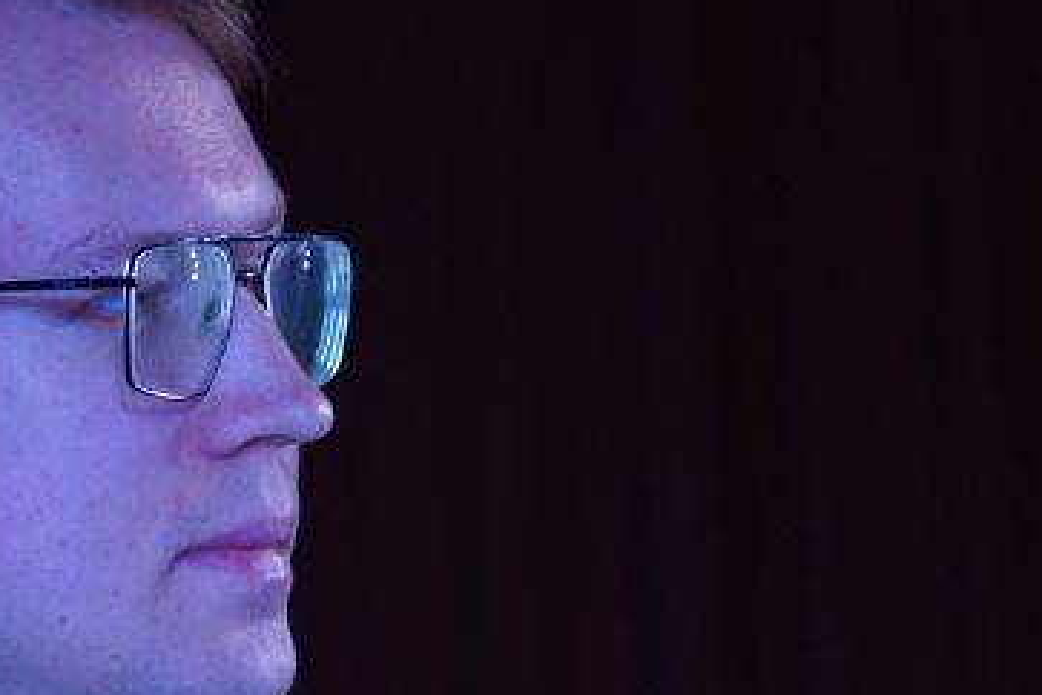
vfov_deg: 3.6
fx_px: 10882
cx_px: -230
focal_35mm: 376
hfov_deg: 5.5
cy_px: 800
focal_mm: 105
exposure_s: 1/160
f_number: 4
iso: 2000
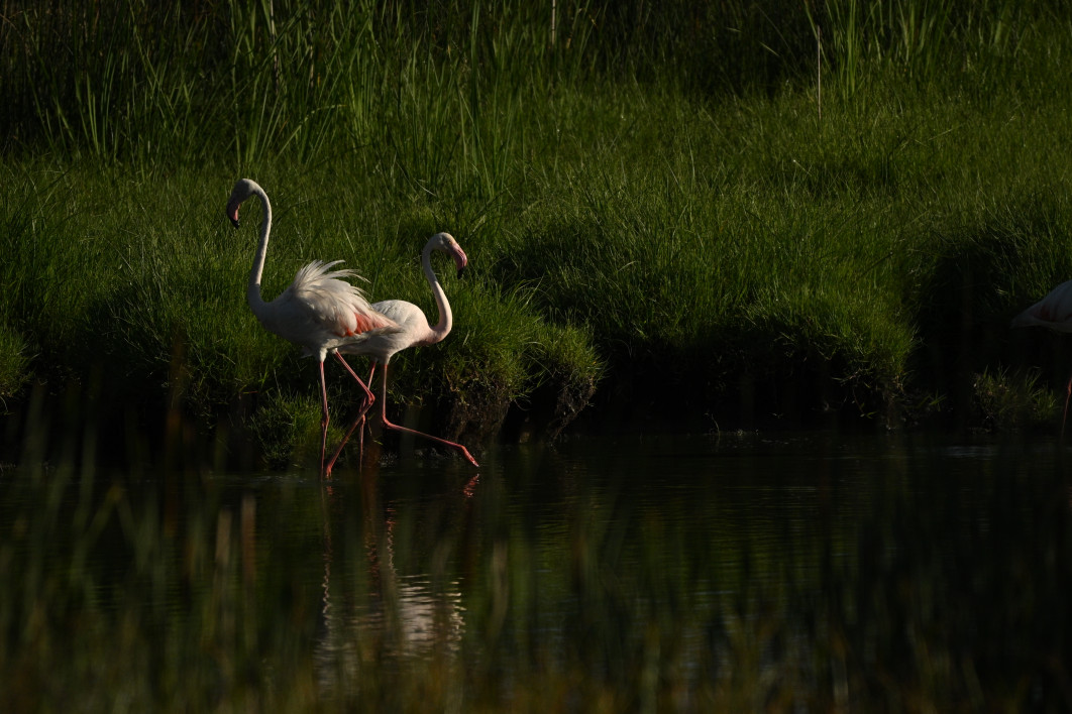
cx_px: 536
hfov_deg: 2.3
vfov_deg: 1.5
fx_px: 26798
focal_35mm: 900
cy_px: 357
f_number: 6.3
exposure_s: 1/8000
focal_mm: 600
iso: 800
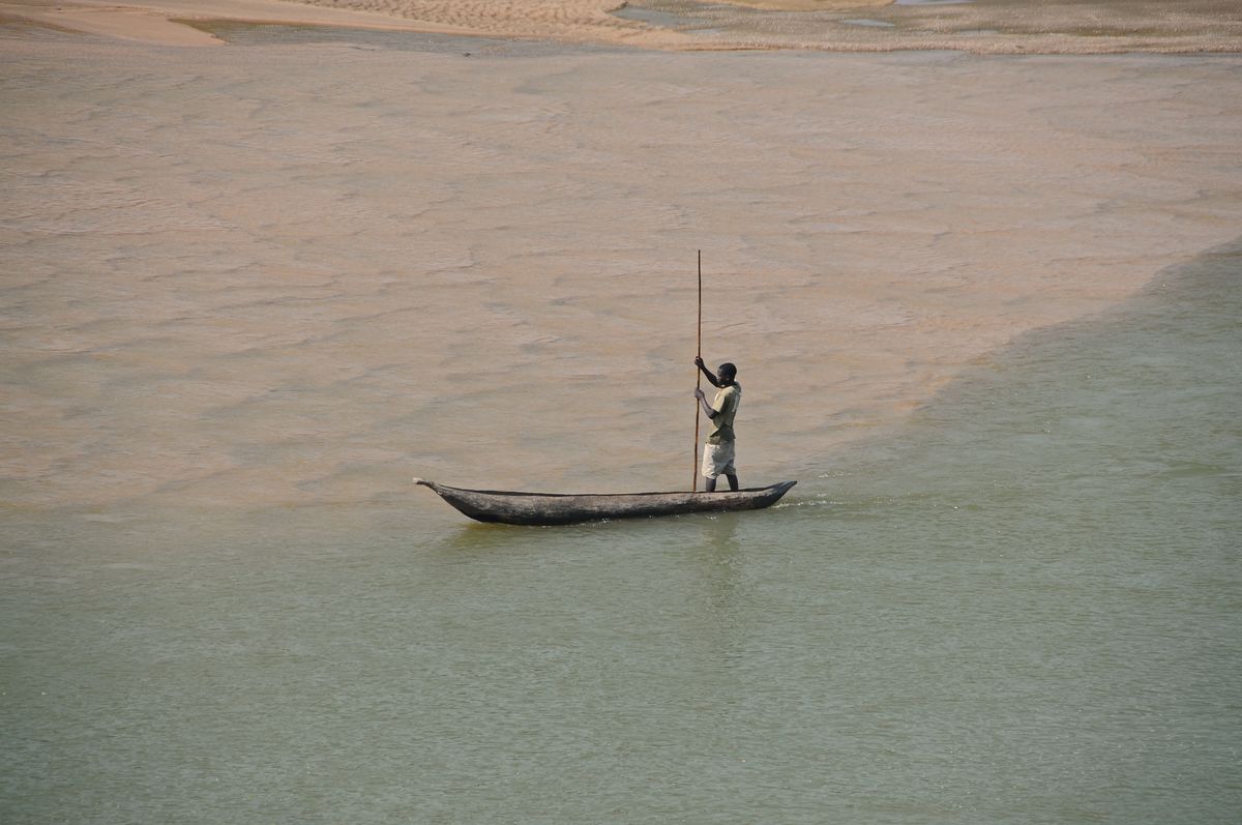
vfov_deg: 4.6
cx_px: 621
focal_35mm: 300
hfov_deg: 6.9
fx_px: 10337
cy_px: 412
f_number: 6.3
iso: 200
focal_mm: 200
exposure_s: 1/160
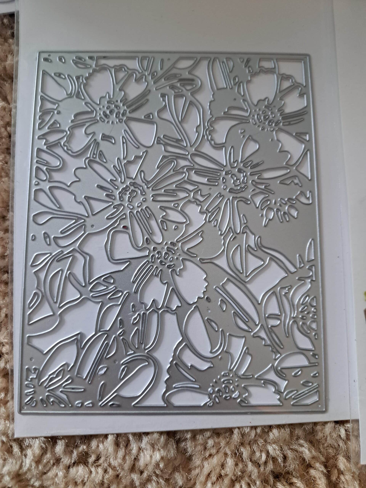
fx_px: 338
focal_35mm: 24
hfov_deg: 56.8
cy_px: 244
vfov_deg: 71.6
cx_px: 183
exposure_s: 1/30
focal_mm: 5.23
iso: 400
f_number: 1.8
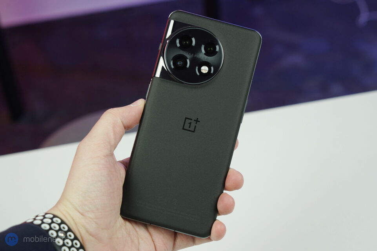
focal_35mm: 59
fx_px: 618
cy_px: 126
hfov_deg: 33.9
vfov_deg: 23.0
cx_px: 188
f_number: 6.3
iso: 1000
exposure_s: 1/125
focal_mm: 59
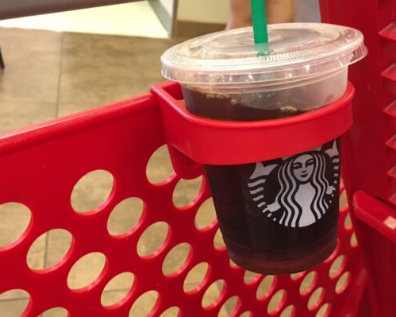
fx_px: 504
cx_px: 246
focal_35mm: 43
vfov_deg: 34.8
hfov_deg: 42.6
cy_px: 139
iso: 200
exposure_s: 1/30
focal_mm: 4.15
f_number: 2.2
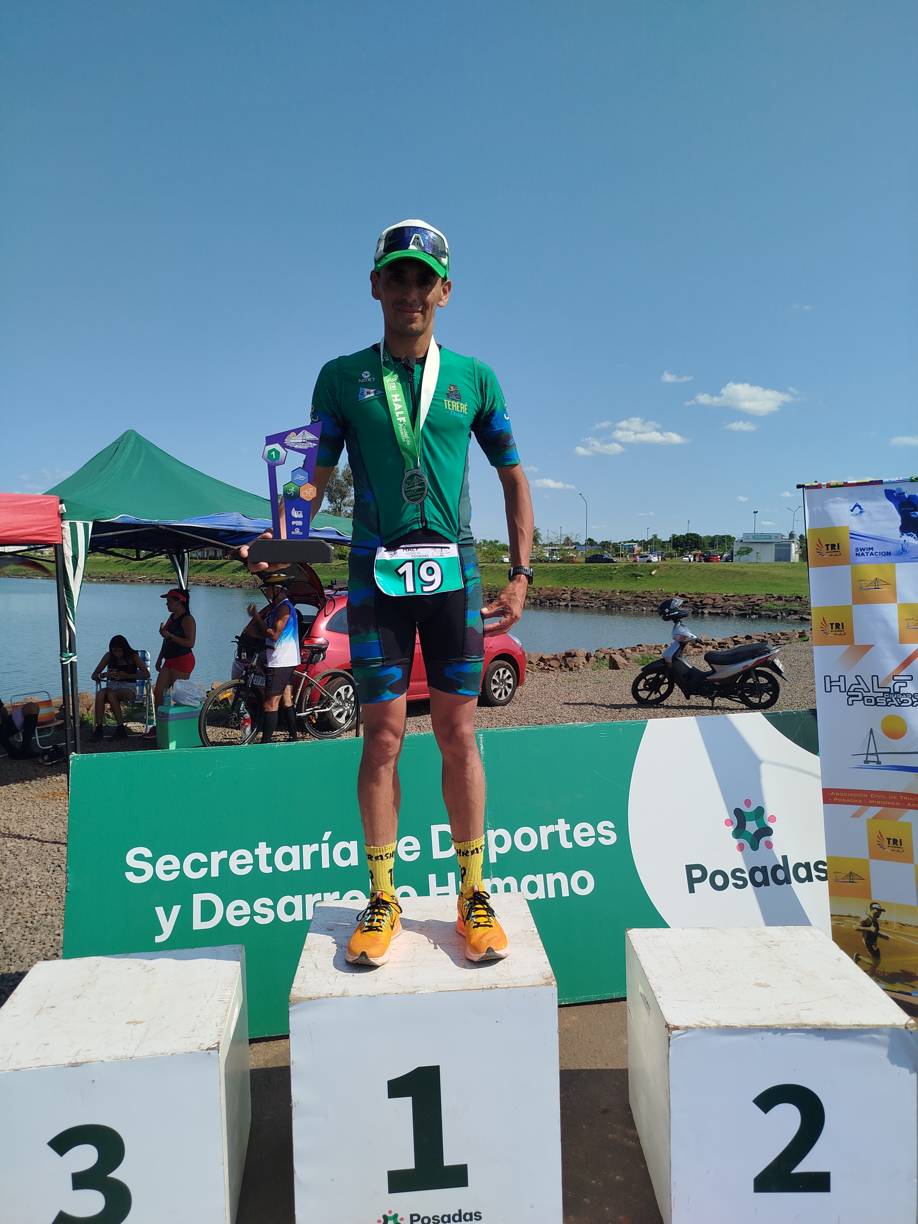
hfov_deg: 56.8
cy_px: 612
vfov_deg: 71.6
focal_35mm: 24
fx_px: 849
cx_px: 459
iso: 50
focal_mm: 5.31
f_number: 1.7
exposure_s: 1/1784
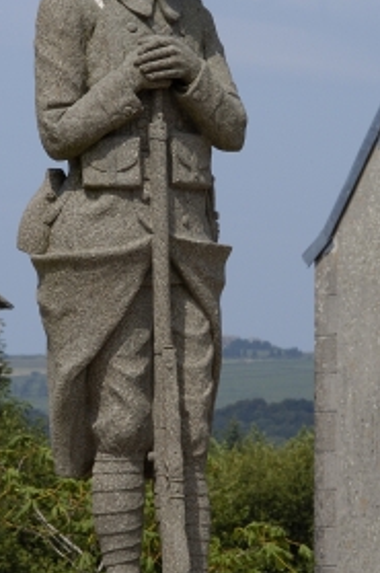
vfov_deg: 7.1
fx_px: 4591
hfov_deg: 4.7
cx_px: 146
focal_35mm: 289
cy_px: 290
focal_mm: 105
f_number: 16
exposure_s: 1/160
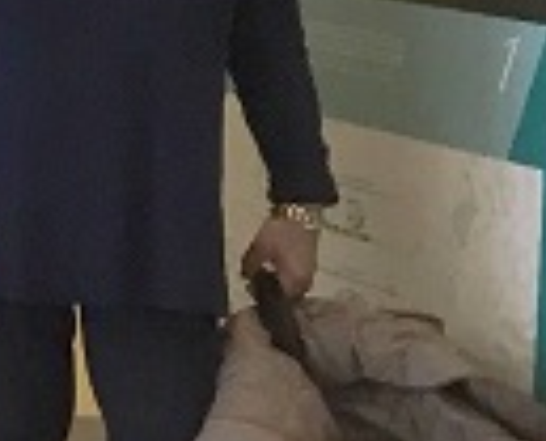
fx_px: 2836
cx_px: -1143
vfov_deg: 8.8
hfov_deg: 8.8
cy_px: -81
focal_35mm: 175
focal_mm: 4.15
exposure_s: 1/33
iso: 80
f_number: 2.2
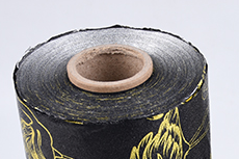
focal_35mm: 183
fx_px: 1212
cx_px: 242
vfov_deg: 7.3
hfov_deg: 11.1
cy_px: 274
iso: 100
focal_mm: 35
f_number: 6.3
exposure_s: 1/80
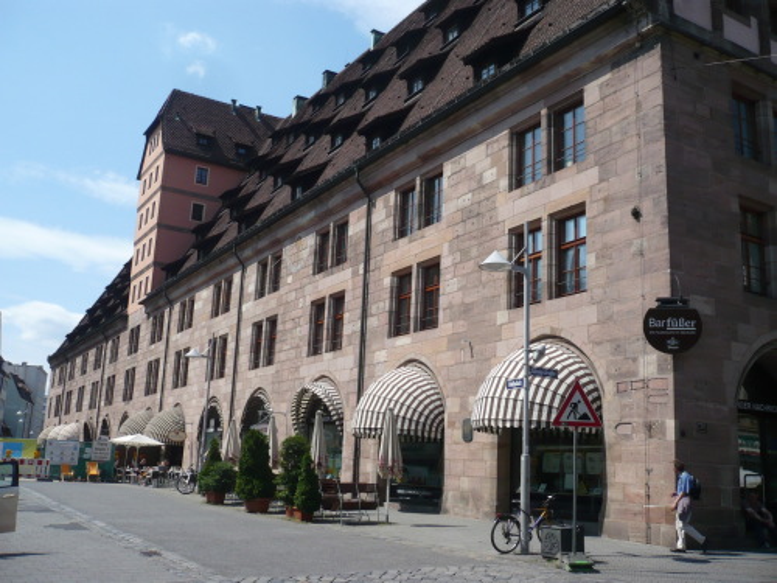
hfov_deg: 52.6
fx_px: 786
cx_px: 388
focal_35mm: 35
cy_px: 292
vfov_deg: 40.7
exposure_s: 1/250
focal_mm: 5.8
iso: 100
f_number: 8
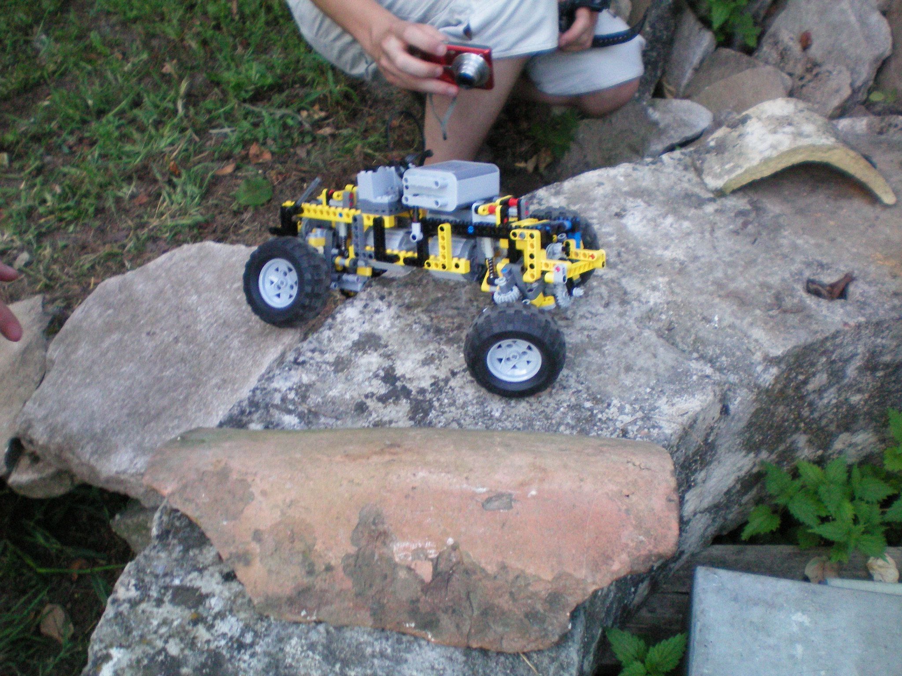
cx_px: 451
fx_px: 990
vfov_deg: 37.7
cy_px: 338
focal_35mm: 38
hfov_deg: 49.0
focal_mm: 6.3
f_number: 3.1
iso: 200
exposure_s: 1/60
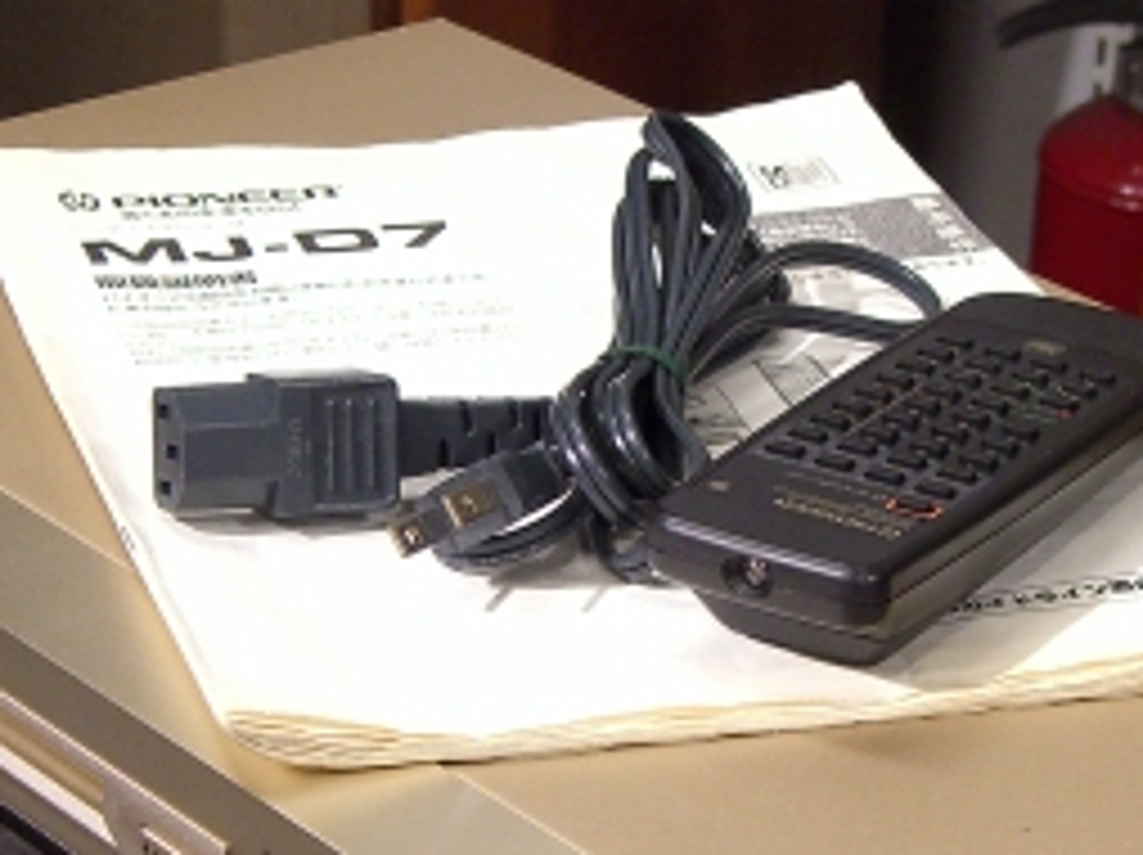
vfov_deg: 12.7
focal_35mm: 116
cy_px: 626
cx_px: 688
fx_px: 3827
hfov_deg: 17.0
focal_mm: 9.5
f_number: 3.1
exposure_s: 1/30
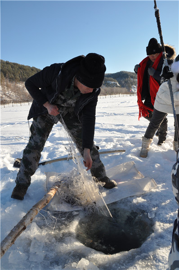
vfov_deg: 67.5
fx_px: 202
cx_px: 90
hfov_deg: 47.8
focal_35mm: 27
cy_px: 135
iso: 320
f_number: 14
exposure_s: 1/200
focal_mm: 18
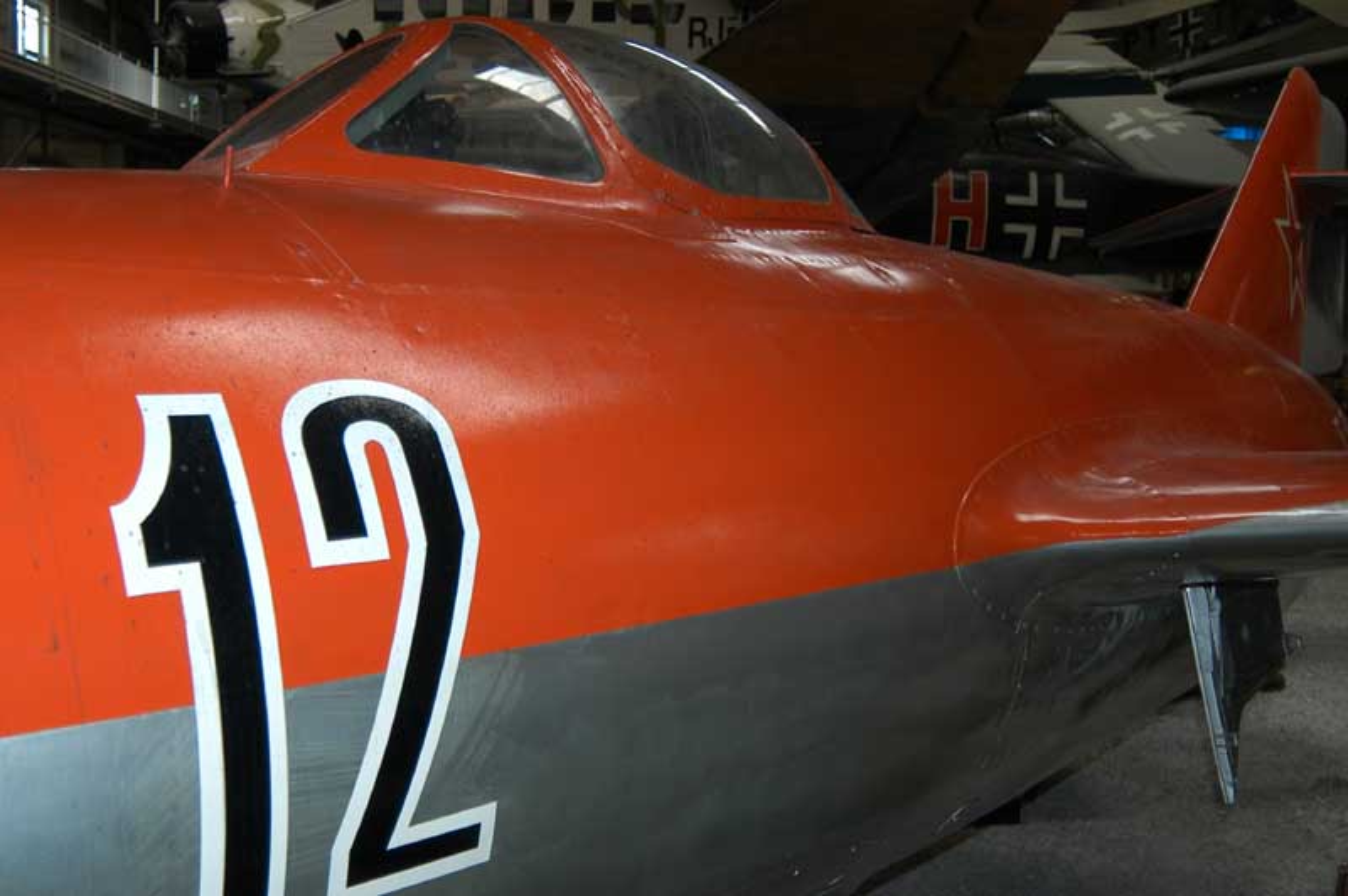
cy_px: 448
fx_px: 1347
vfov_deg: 36.8
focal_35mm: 36
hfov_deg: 53.2
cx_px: 674
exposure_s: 1/60
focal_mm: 24
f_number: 3.5
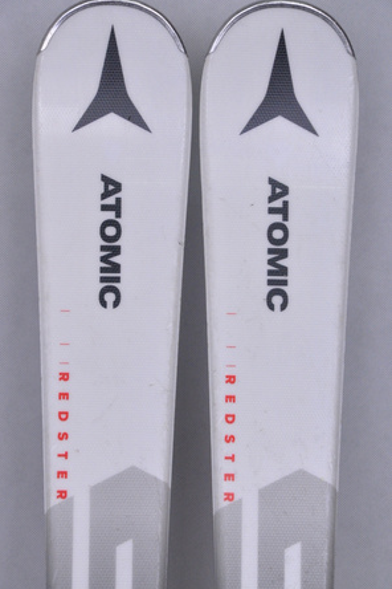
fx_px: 2605
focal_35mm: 160
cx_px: 195
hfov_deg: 8.6
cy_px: 294
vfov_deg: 12.9
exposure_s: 1/125
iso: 3200
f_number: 9.5
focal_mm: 105
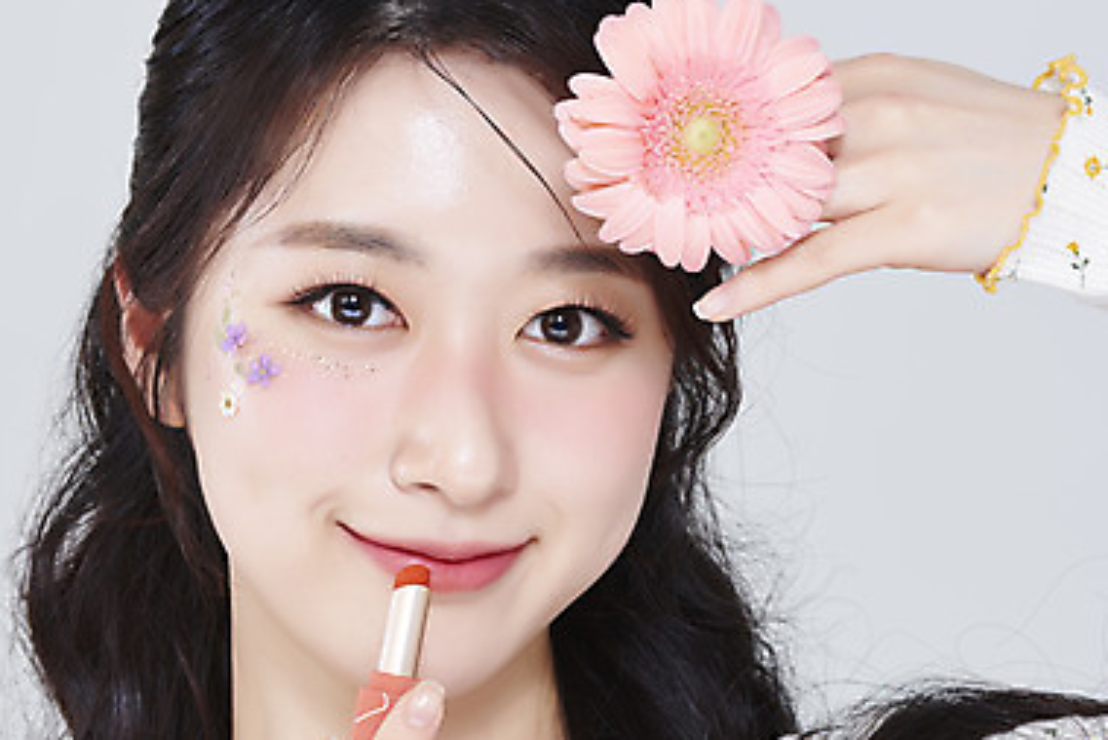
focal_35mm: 166
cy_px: 450
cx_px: 253
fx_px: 5111
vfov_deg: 8.3
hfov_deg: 12.3
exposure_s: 1/125
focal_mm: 105
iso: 64
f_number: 11
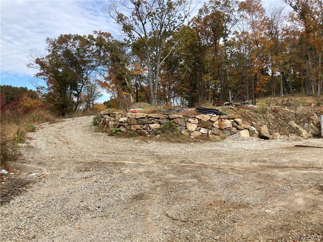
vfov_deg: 49.7
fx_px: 261
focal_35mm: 28
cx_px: 162
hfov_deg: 63.4
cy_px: 121
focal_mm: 3.99
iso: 20
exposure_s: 1/1185
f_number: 1.8
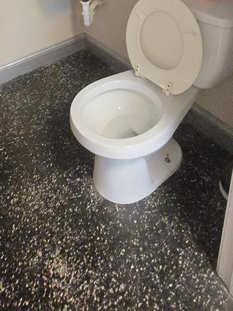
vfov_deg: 46.1
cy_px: -24
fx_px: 269
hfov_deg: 44.8
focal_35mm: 30
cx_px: 51
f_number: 2.2
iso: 1600
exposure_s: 1/60
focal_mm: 2.2
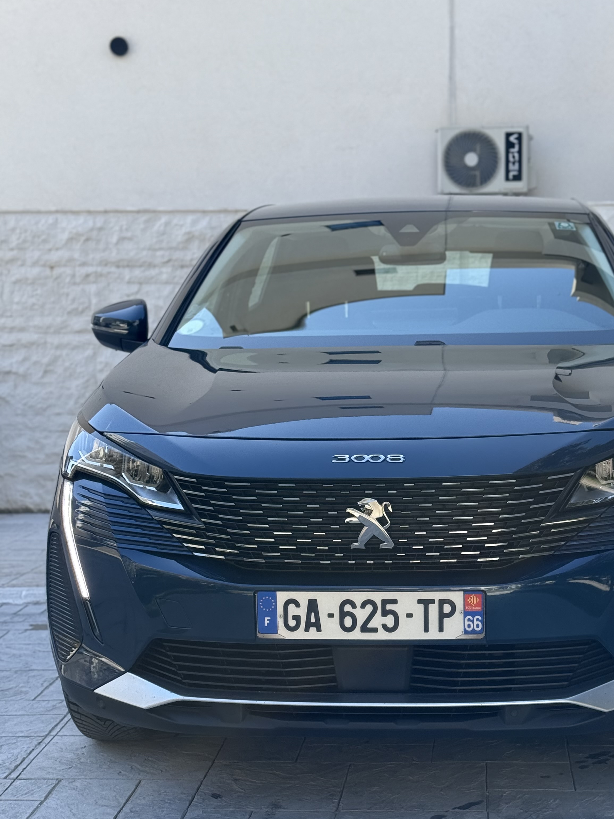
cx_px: 402
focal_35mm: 63
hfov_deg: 23.2
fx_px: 1490
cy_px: 496
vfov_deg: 30.6
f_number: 1.78
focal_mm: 6.76
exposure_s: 1/1027
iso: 80
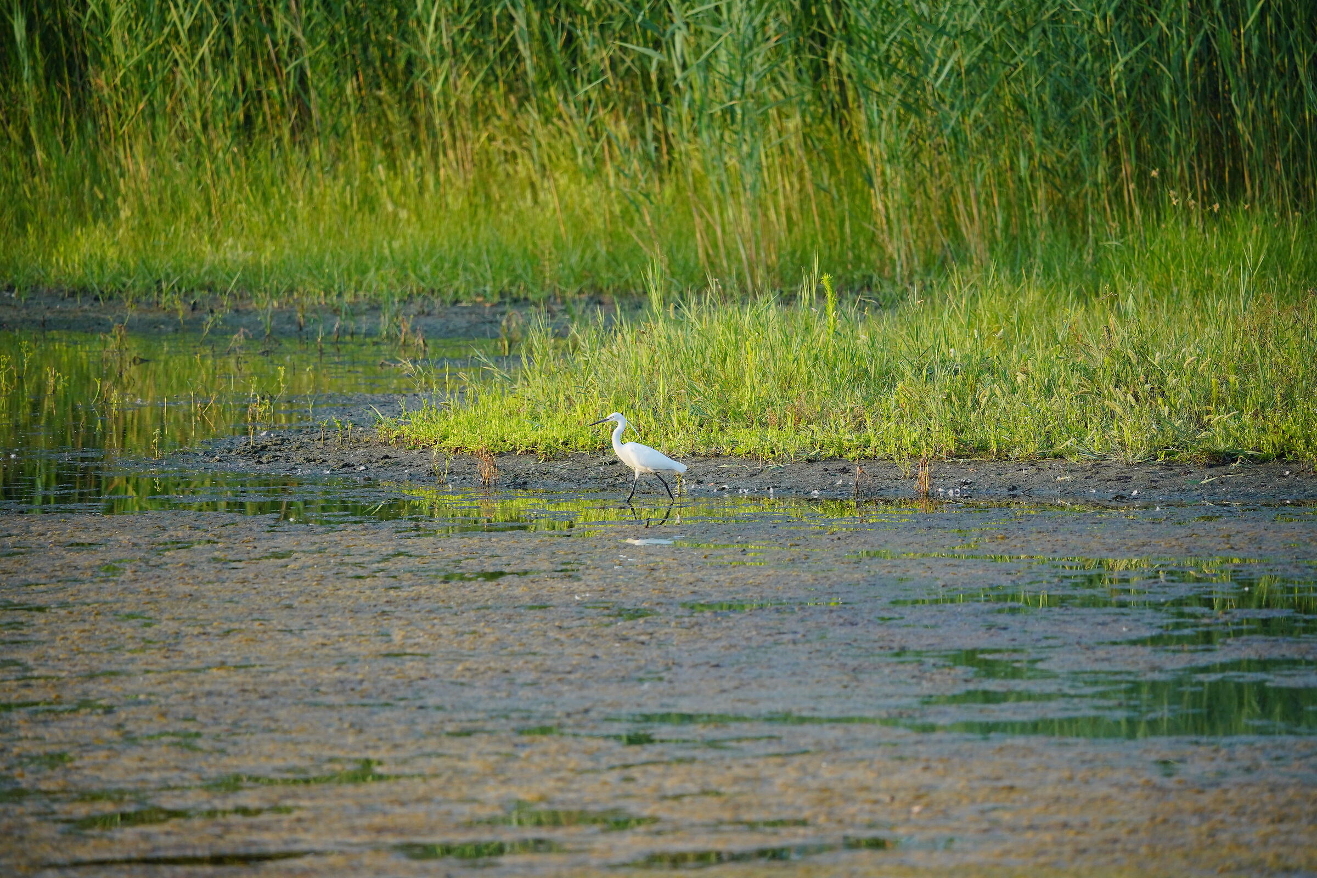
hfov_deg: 3.4
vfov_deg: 2.3
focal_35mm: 600
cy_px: 439
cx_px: 658
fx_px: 21948
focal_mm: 600
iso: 800
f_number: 6.3
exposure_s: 1/1000
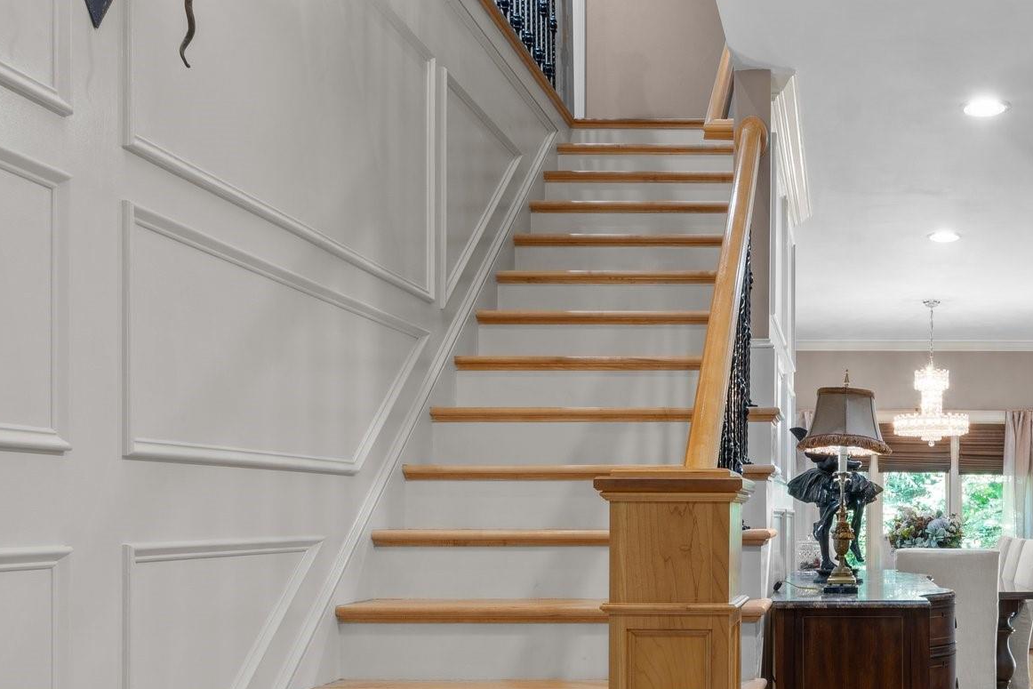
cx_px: 870
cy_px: 550
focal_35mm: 37
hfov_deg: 48.1
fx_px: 1062
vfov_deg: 34.8
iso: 100
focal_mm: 14
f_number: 10
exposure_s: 3.2
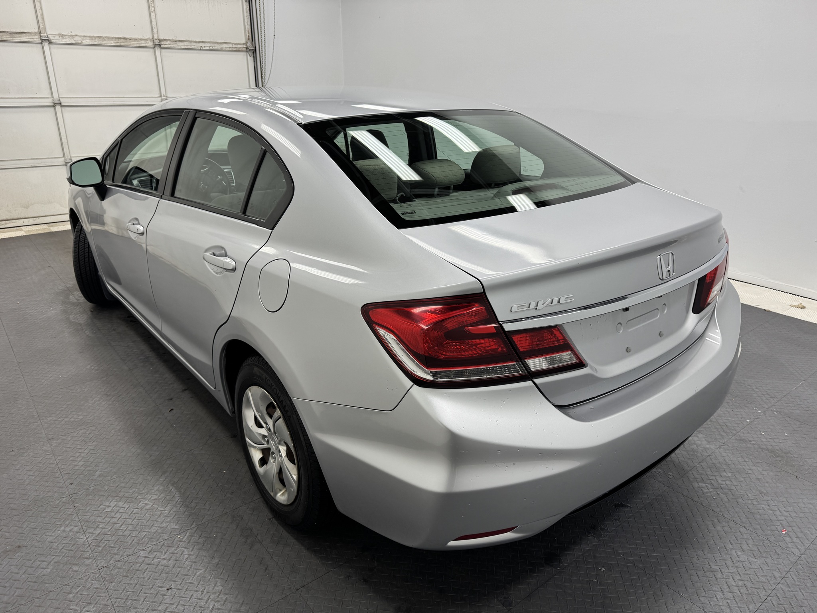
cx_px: 408
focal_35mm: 24
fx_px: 566
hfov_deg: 71.6
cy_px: 306
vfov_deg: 56.8
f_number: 1.78
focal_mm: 6.76
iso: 80
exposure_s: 1/572
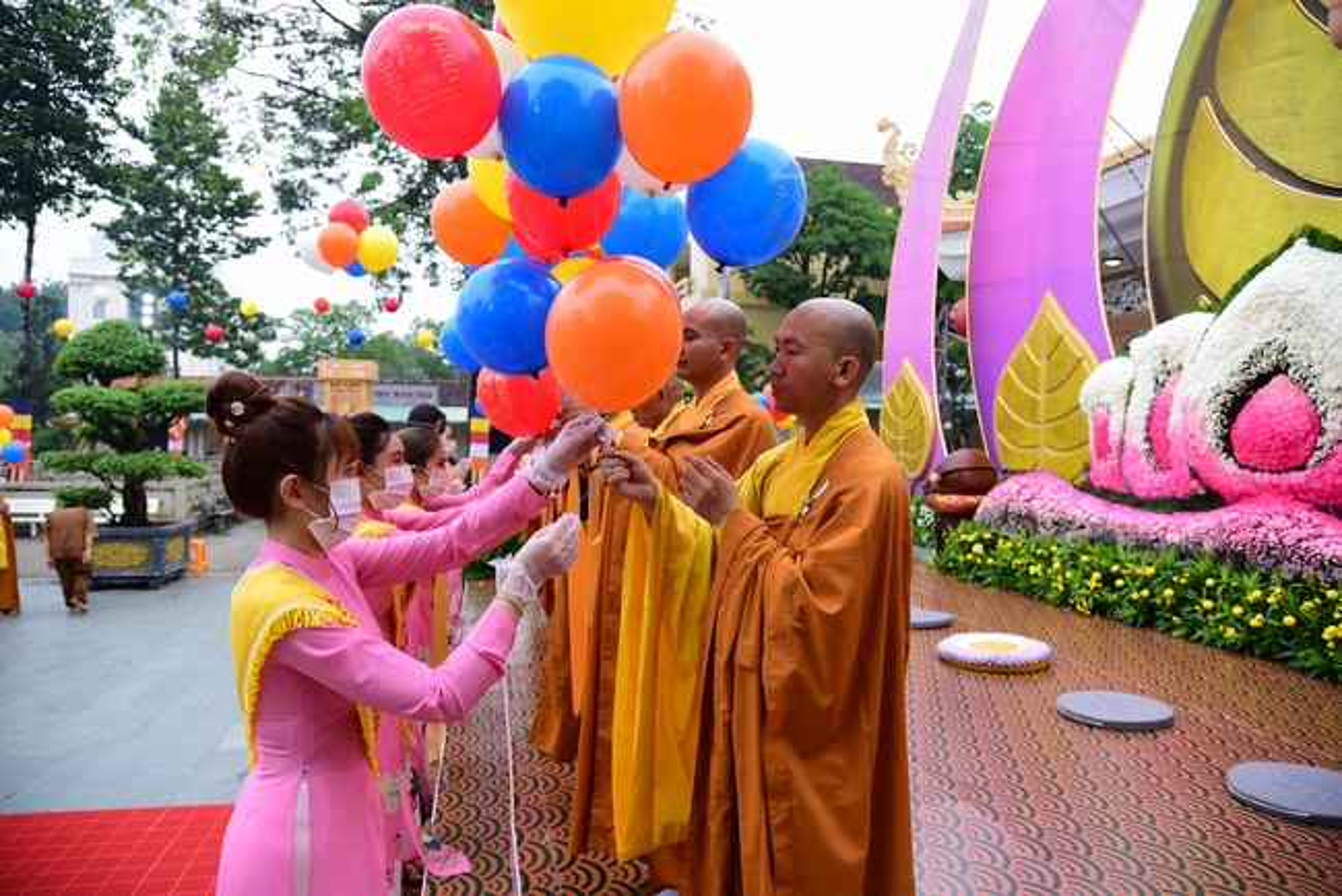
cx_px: 671
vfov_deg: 53.2
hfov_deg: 73.7
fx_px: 895
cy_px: 448
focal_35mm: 24
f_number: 4
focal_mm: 24
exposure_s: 1/100
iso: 160
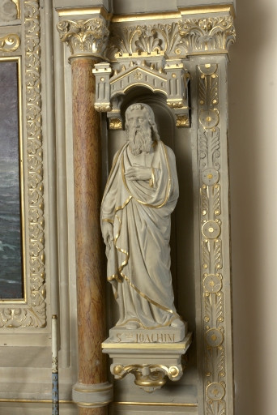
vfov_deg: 31.9
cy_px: 208
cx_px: 138
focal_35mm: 63
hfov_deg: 21.6
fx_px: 726
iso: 100
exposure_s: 1/100
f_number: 11
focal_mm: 42
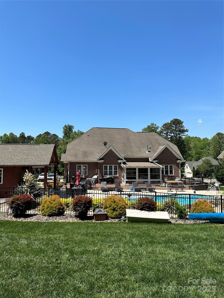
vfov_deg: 71.6
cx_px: 112
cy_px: 149
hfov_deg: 56.8
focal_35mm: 24
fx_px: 207
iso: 80
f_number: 1.78
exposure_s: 1/3717
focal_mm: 6.86
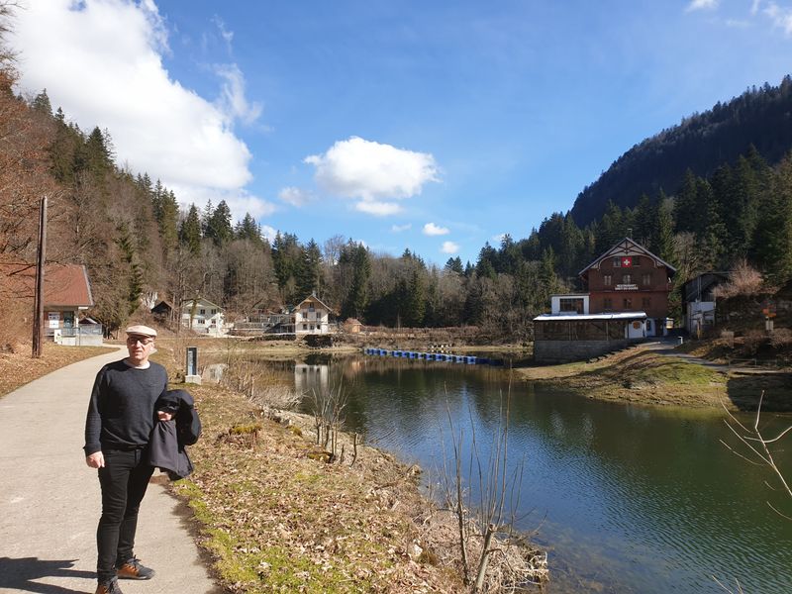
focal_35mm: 26
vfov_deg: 53.1
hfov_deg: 67.3
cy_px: 297
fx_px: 595
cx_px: 396
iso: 50
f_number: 2.4
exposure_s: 1/1117
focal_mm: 4.3
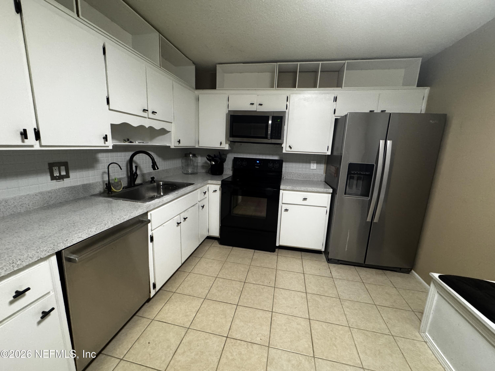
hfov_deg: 102.1
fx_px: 200
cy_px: 186
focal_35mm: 14
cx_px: 248
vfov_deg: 85.7
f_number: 2.2
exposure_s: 1/60
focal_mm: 2.22
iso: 800
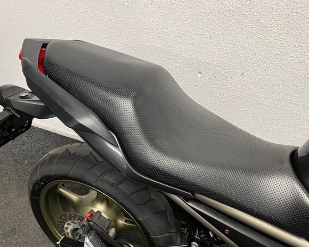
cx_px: 140
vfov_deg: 51.5
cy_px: 122
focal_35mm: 28
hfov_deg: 62.1
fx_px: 256
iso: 125
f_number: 1.6
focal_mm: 5.1
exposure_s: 1/50
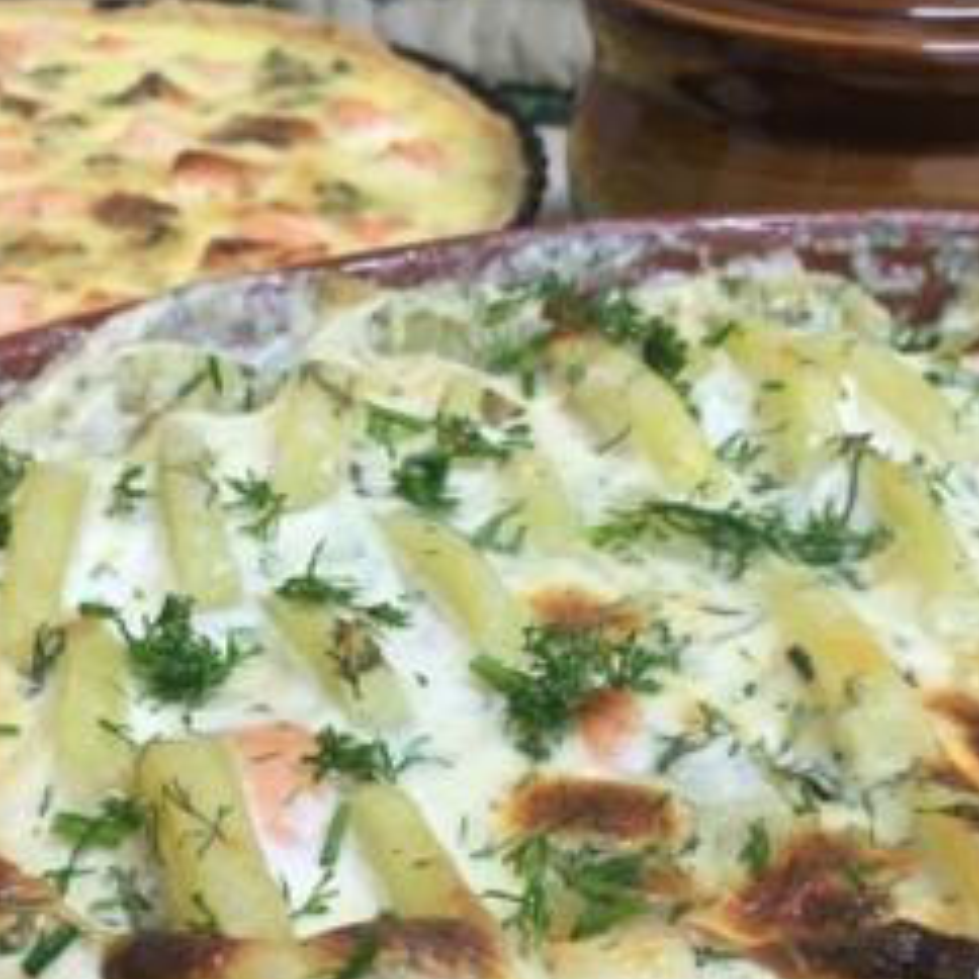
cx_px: 510
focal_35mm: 53
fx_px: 1696
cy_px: 637
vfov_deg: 32.0
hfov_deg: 32.2
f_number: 2.2
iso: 64
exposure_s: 1/33
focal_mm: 4.15
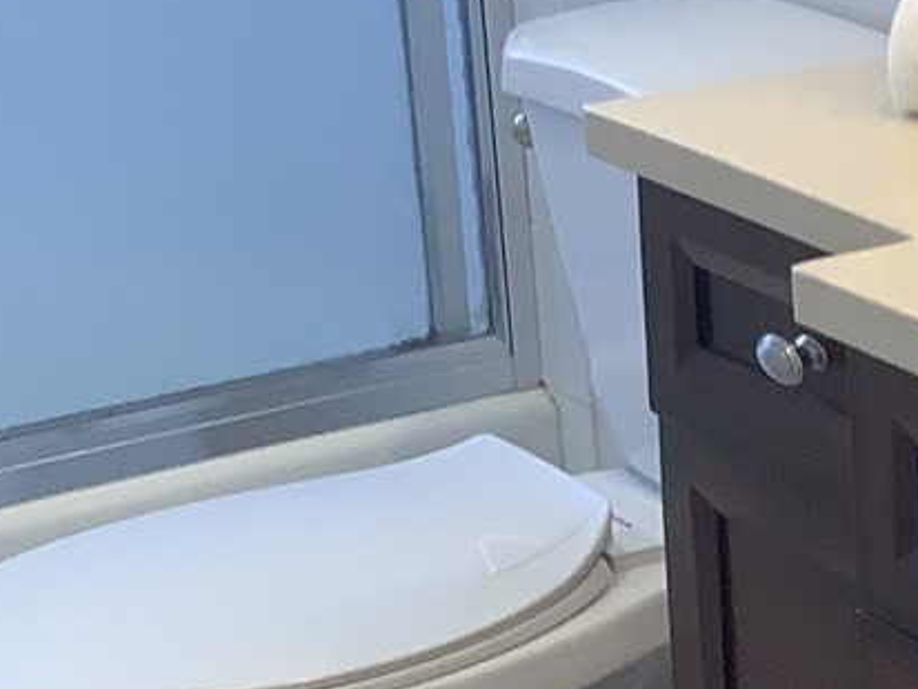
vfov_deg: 12.3
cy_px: 447
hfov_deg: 14.5
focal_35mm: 120
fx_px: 3183
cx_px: 1620
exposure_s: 1/60
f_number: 2.4
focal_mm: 3.3
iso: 64
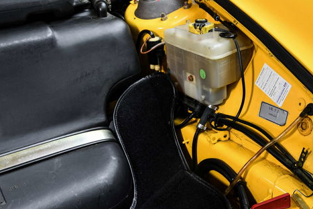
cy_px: 112
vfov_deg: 26.5
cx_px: 239
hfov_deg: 37.8
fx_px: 443
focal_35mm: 51
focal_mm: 21
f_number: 5.6
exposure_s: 1/40
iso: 320
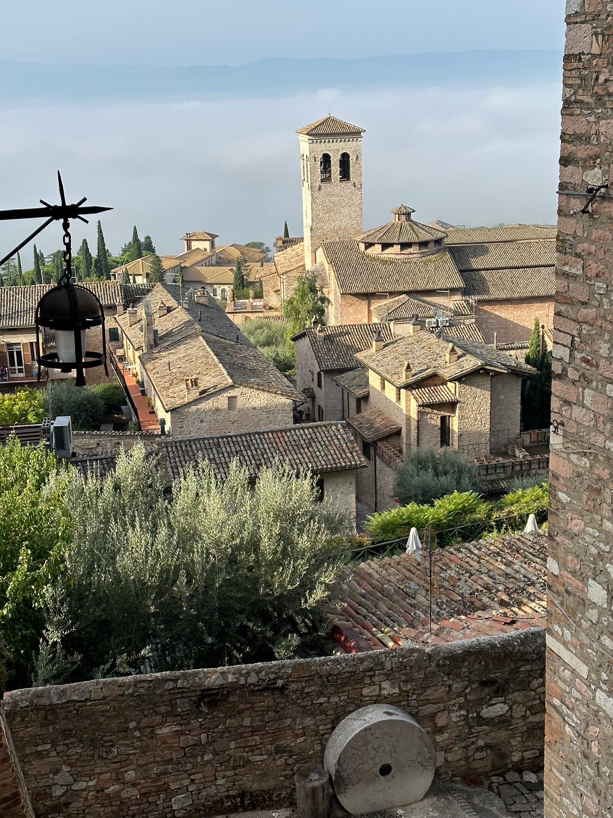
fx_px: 1134
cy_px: 409
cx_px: 306
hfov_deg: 30.3
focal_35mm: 48
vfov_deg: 39.7
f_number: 1.78
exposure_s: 1/2160
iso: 64
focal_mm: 6.86
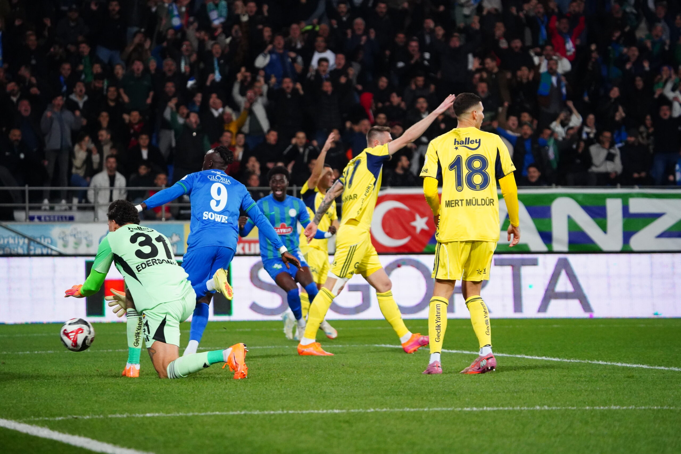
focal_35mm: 248
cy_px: 227
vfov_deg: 5.5
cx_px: 340
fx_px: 4691
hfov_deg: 8.3
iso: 10000
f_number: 5.6
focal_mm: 248
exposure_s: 1/800
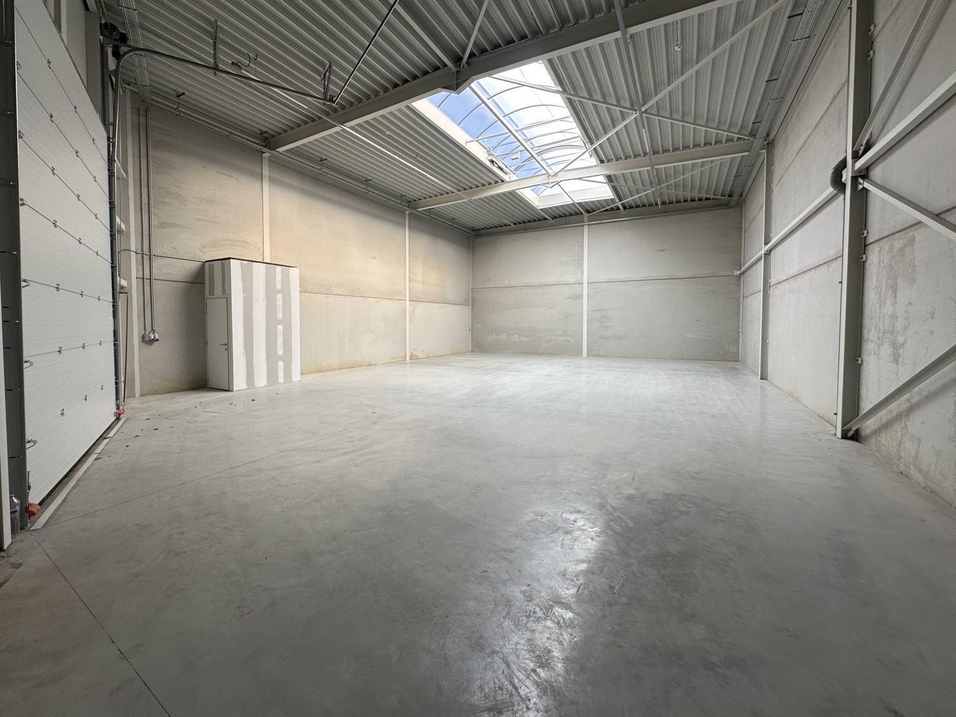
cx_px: 448
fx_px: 414
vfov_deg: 81.7
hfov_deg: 98.0
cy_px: 343
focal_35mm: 15
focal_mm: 2.22
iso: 50
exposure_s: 1/99
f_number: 2.2
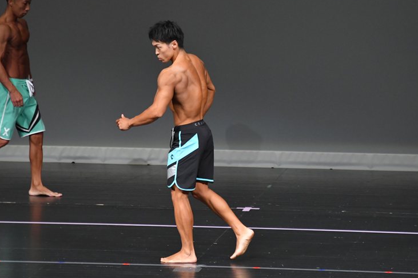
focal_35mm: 366
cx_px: 217
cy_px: 139
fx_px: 4246
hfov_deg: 5.6
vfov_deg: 3.7
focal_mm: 230
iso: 4000
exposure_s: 1/400
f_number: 5.6
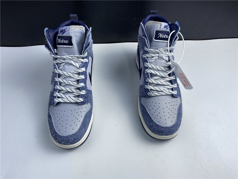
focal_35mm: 26
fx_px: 179
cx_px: 119
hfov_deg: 67.3
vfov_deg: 53.1
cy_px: 90
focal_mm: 4.25
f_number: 1.8
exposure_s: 1/100
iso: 40
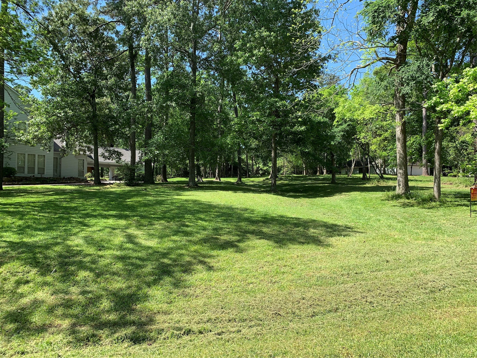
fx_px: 358
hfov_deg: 67.3
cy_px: 179
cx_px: 238
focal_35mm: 26
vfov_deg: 53.1
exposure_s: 1/777
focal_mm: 4.25
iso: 25
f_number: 1.8
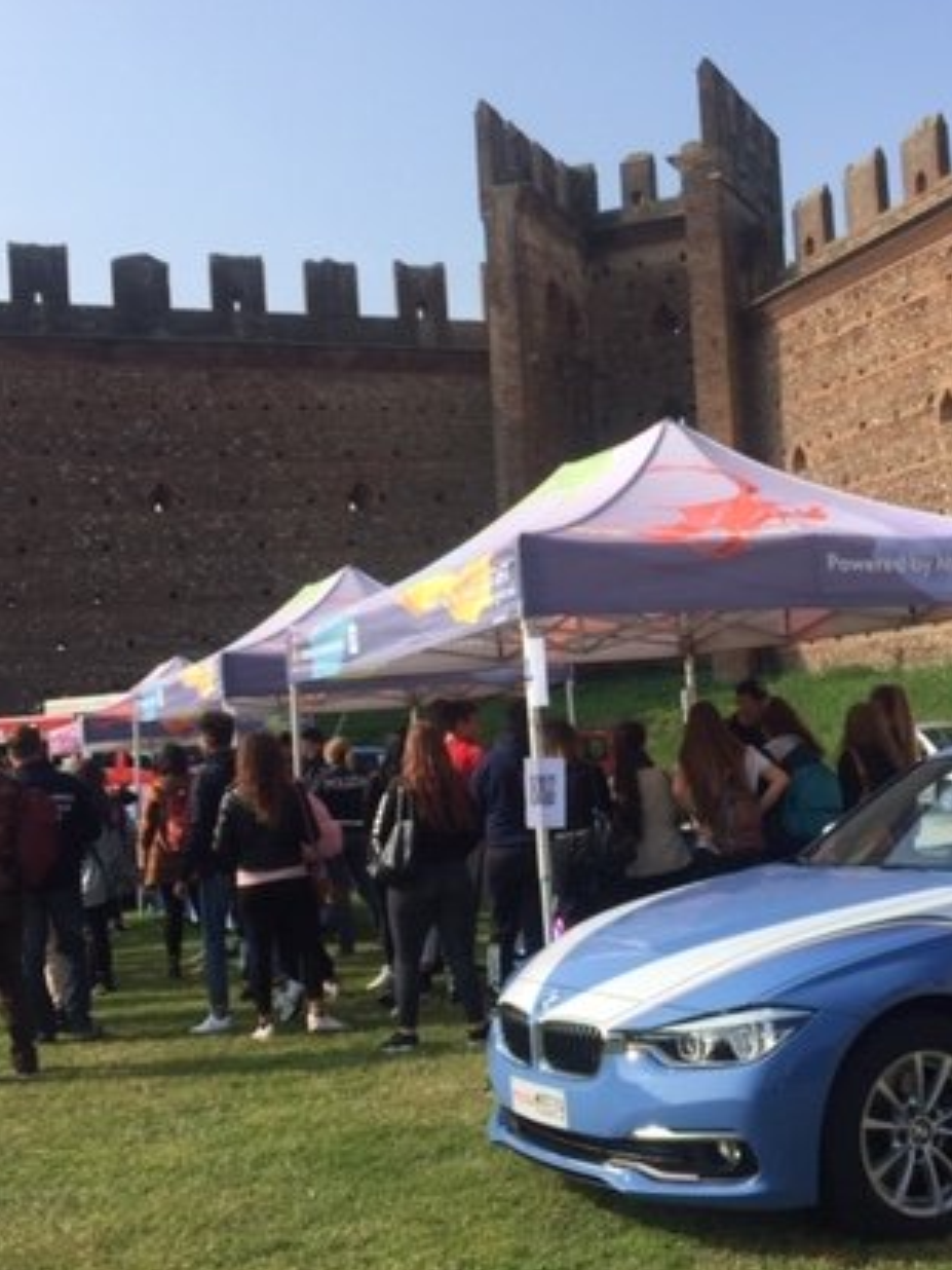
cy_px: 632
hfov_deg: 31.8
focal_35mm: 45
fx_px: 1650
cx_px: 662
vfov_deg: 42.1
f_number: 2.2
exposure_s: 1/1883
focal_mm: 4.15
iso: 32
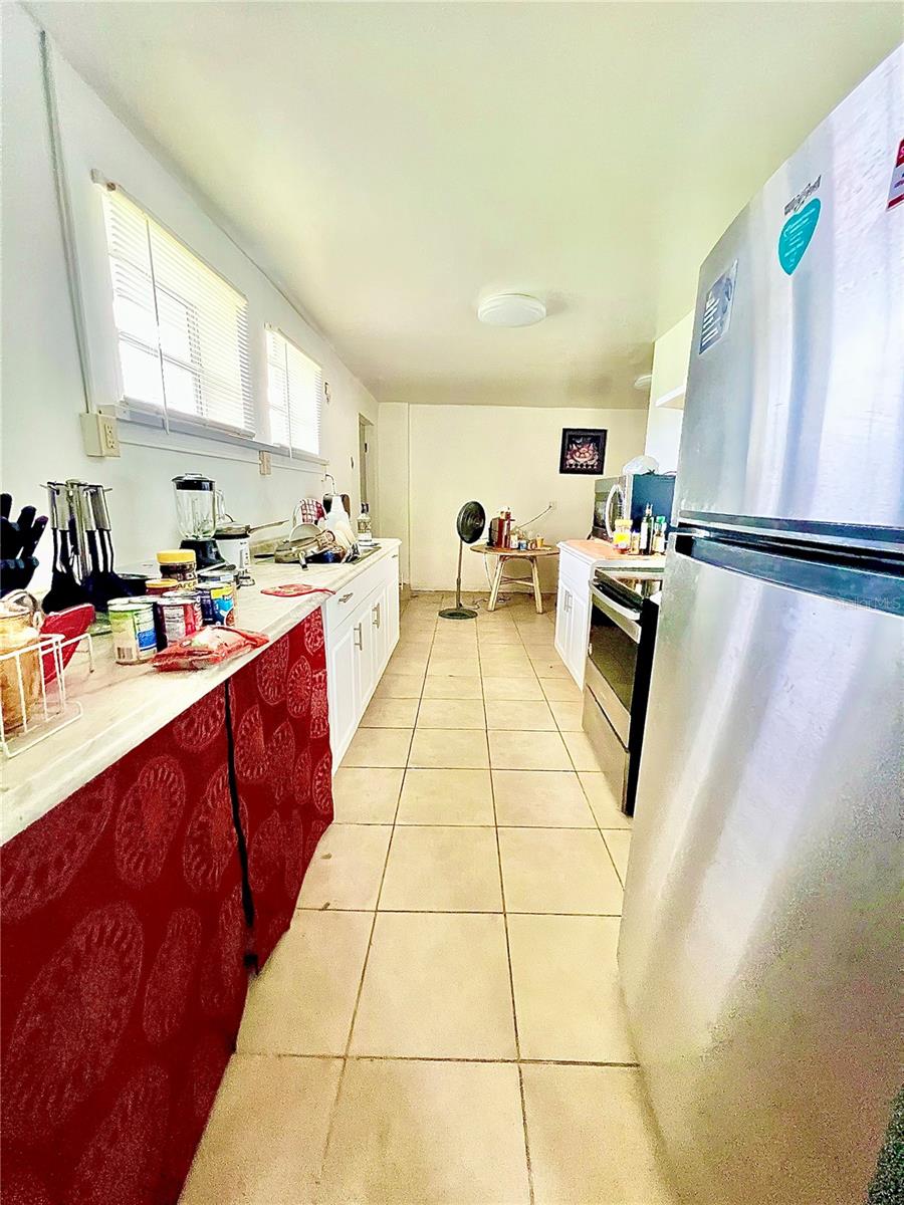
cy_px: 602
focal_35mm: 13
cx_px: 452
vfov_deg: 106.2
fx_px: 453
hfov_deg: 89.9
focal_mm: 1.57
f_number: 1.8
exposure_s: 1/60
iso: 800
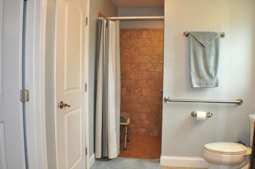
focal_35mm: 39
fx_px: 276
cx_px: 128
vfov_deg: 34.1
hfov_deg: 49.6
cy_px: 84
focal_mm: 26
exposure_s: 1/60
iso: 1400
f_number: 8
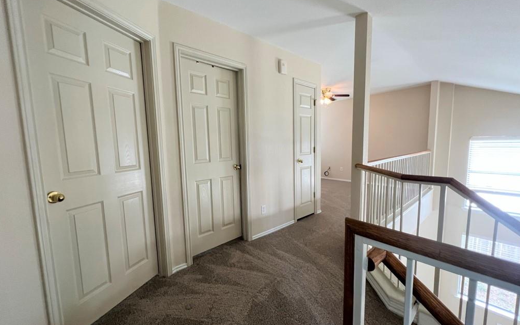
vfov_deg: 78.6
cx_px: 261
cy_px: 166
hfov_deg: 105.3
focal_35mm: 14
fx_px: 198
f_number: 1.8
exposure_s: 1/60
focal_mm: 1.57
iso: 160
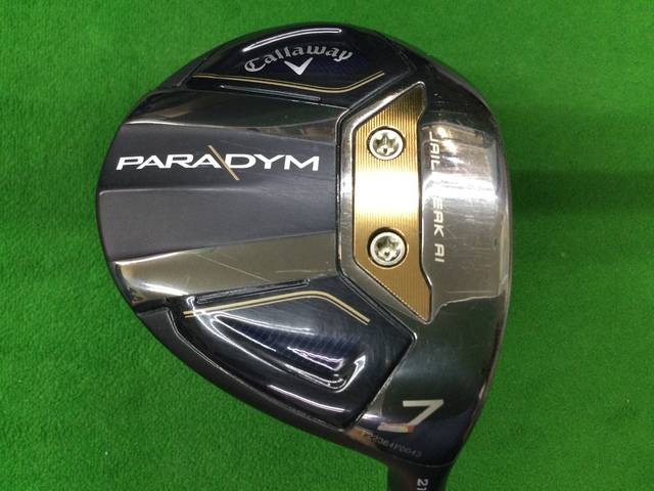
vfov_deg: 45.4
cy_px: 246
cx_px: 327
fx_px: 586
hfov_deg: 58.4
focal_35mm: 31
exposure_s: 1/30
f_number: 2.4
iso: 100
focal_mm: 3.3
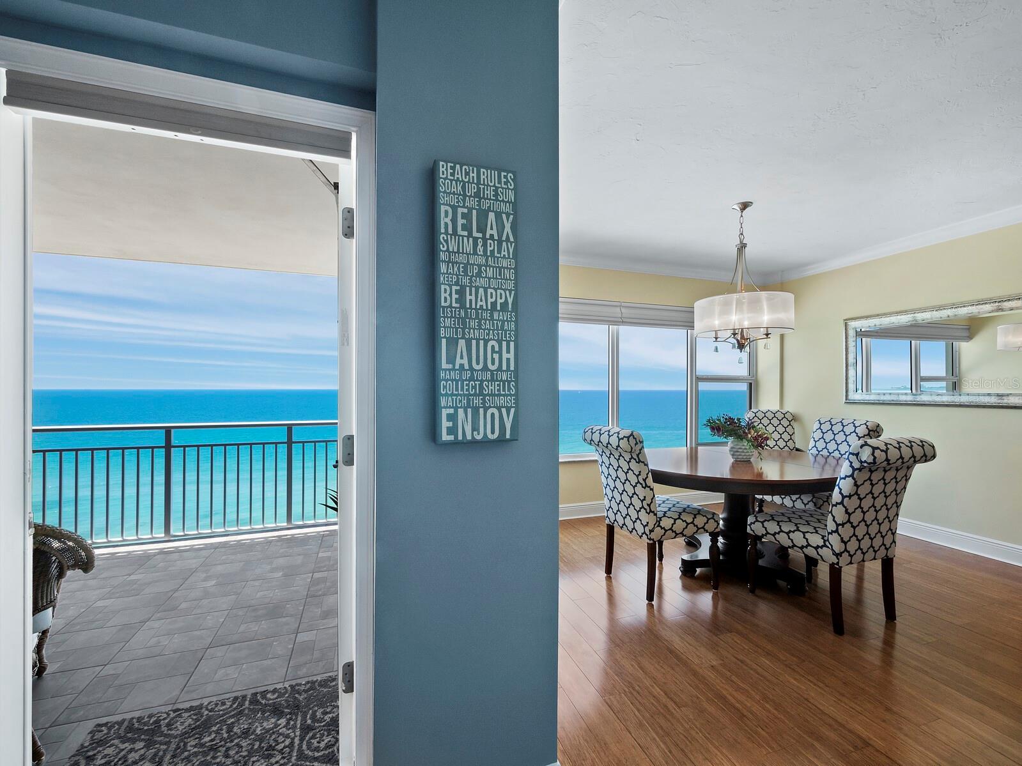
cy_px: 383
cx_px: 511
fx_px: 413
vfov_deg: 85.7
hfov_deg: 102.1
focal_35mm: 14
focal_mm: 7
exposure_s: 1/20
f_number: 11
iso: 400
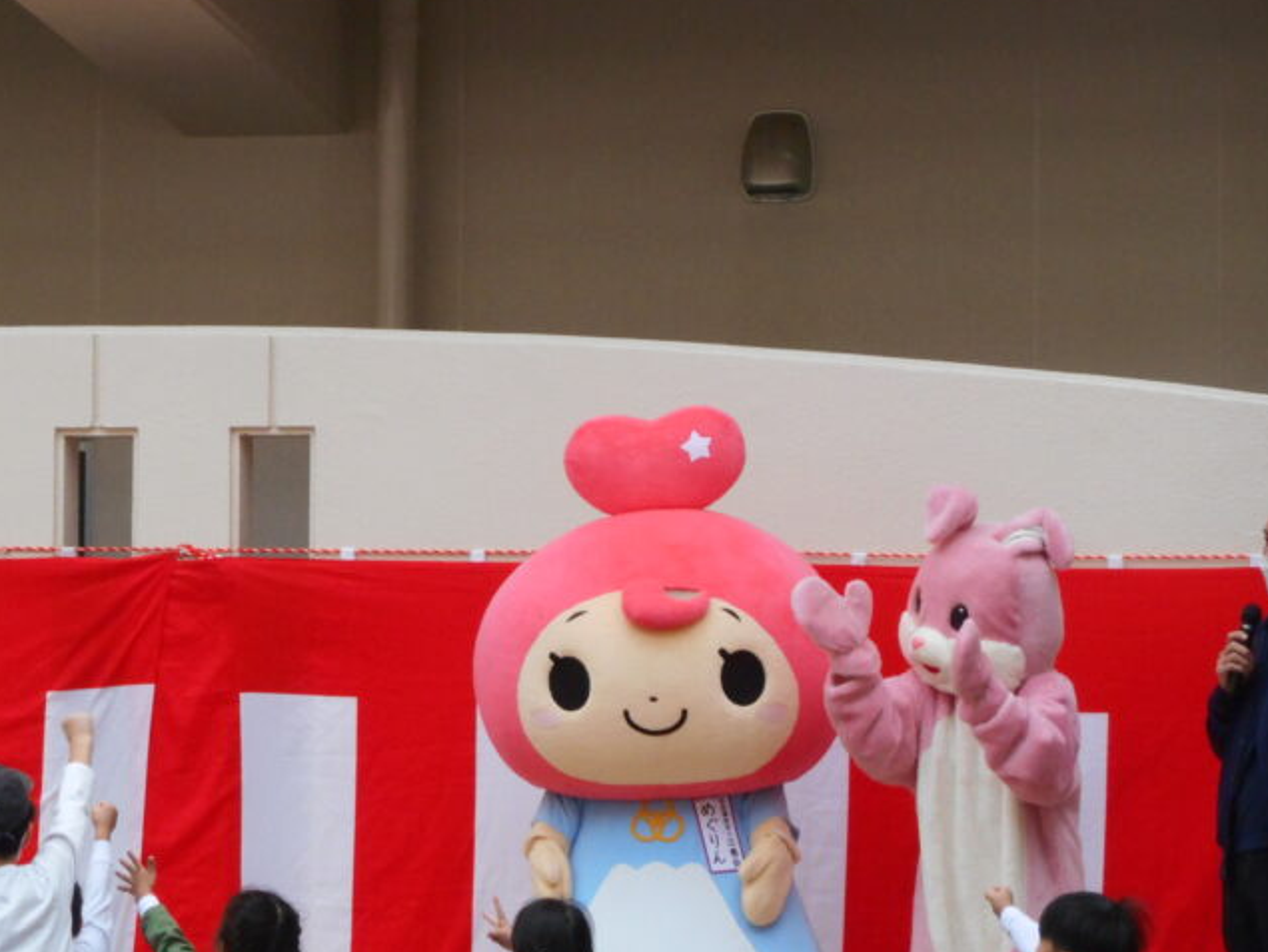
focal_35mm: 195
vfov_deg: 7.6
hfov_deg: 10.1
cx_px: 276
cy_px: 513
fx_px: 7147
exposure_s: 1/250
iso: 320
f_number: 5.4
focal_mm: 21.5
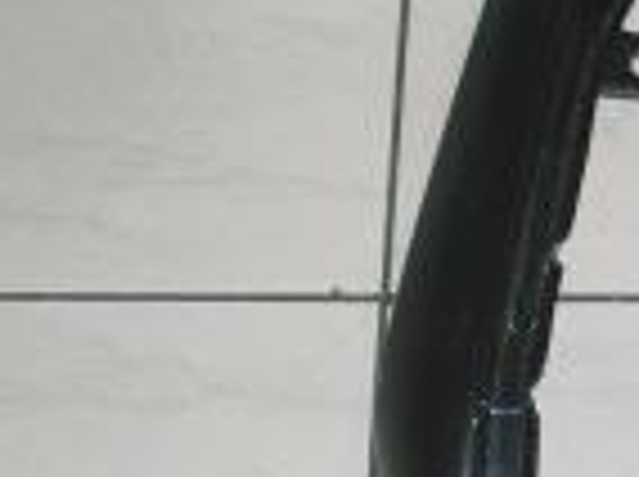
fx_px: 2783
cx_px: 828
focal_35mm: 151
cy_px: 236
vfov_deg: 9.8
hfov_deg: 12.7
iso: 50
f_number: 3.2
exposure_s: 1/60.1
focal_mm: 8
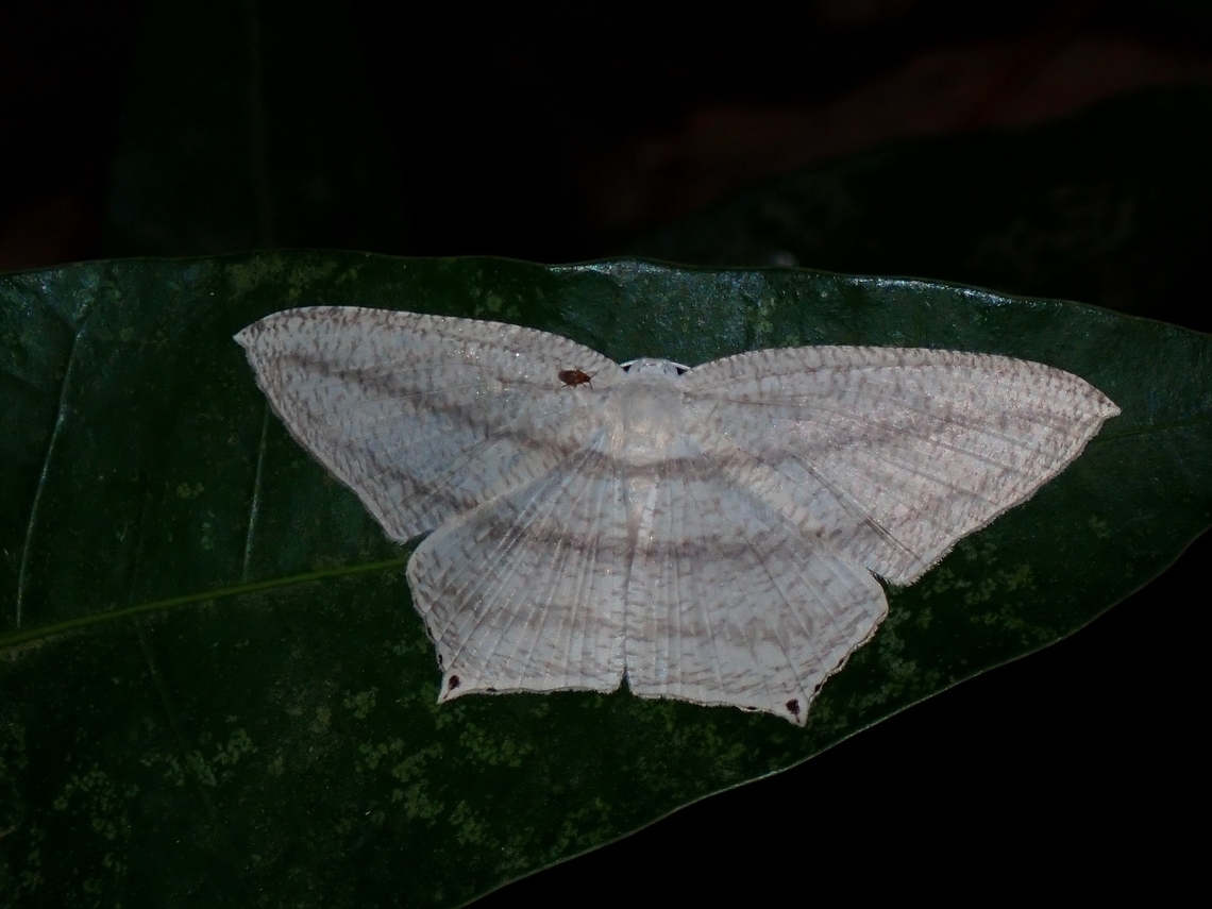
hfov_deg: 19.6
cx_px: 606
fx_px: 3501
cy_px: 454
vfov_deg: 14.8
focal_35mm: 100
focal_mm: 18
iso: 200
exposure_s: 1/200
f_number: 6.3
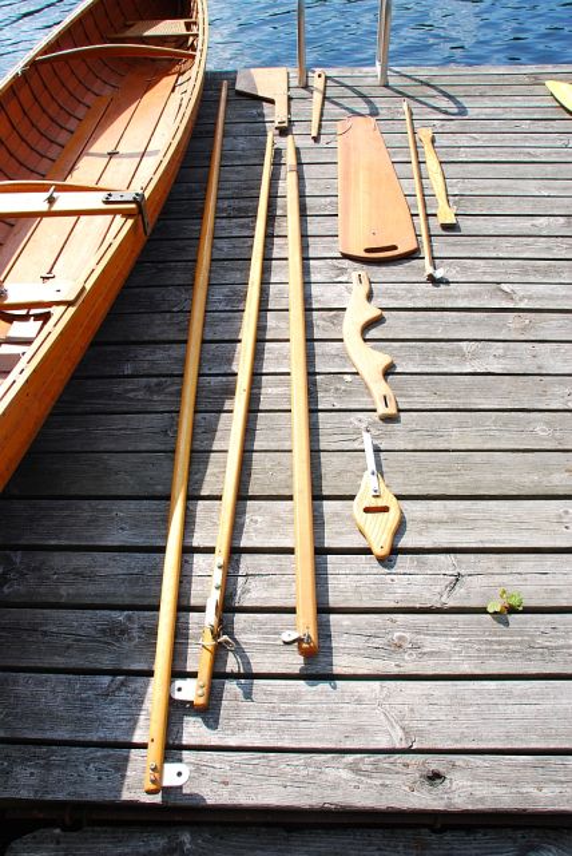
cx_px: 286
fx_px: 642
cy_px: 428
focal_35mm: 27
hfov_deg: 48.0
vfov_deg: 67.3
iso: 100
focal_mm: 18
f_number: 8
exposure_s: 1/160
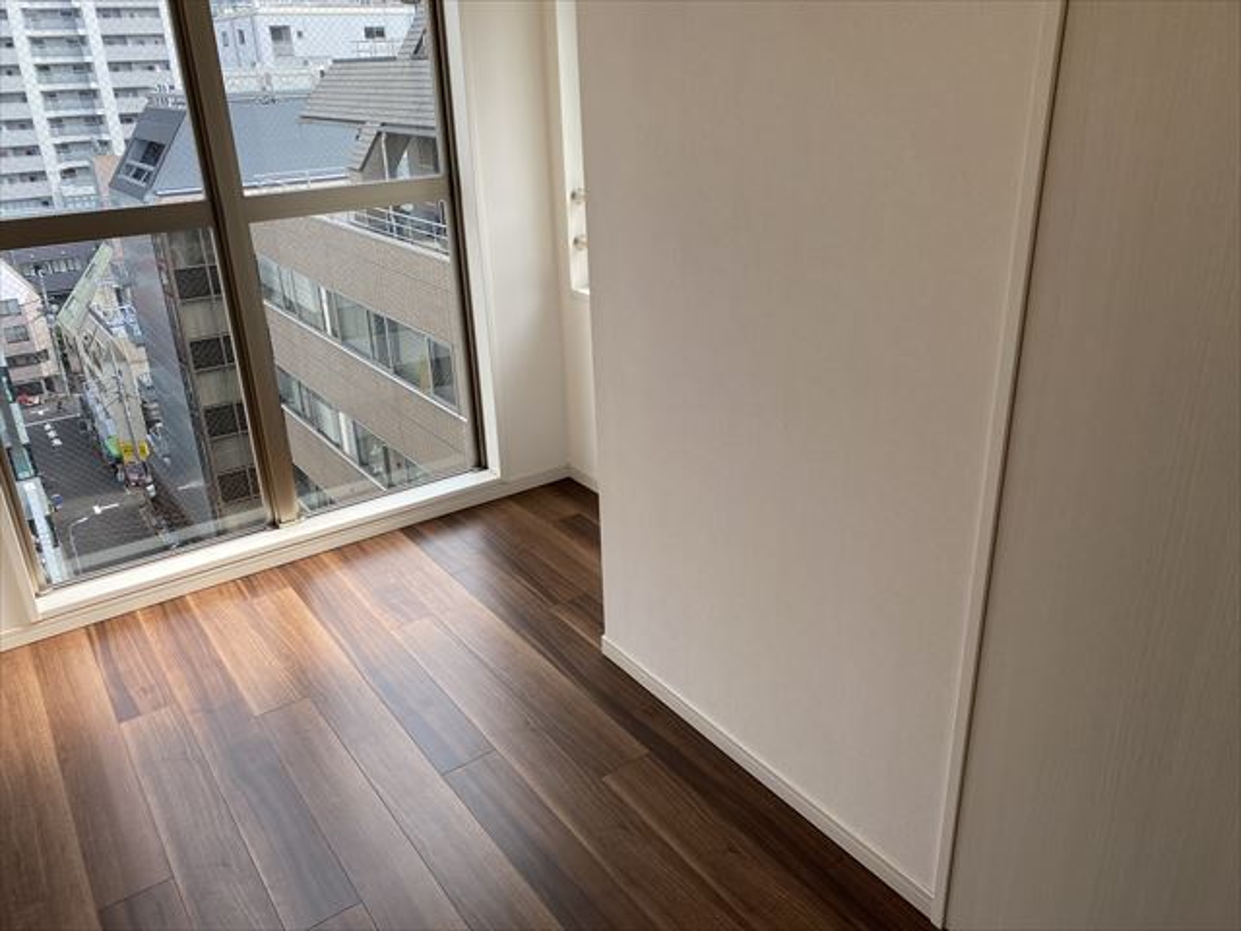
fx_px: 932
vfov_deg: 53.1
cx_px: 620
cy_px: 466
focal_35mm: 26
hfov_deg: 67.3
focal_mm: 4.25
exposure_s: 1/387
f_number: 1.8
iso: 32
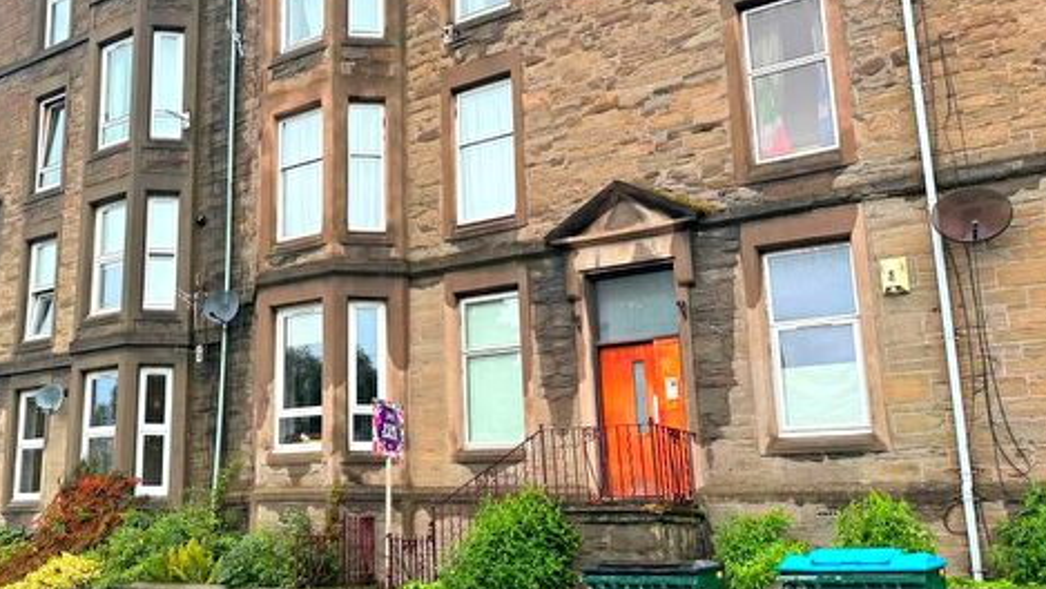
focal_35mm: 39
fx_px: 1082
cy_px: 269
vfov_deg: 30.4
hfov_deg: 50.0
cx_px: 292
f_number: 1.78
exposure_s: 1/359
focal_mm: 6.86
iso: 80
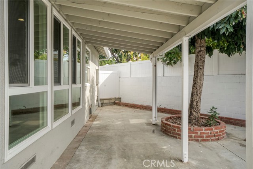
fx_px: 169
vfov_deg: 53.2
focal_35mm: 24
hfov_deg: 73.7
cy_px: 84
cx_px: 126
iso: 100
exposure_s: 1/25
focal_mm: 16
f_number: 16
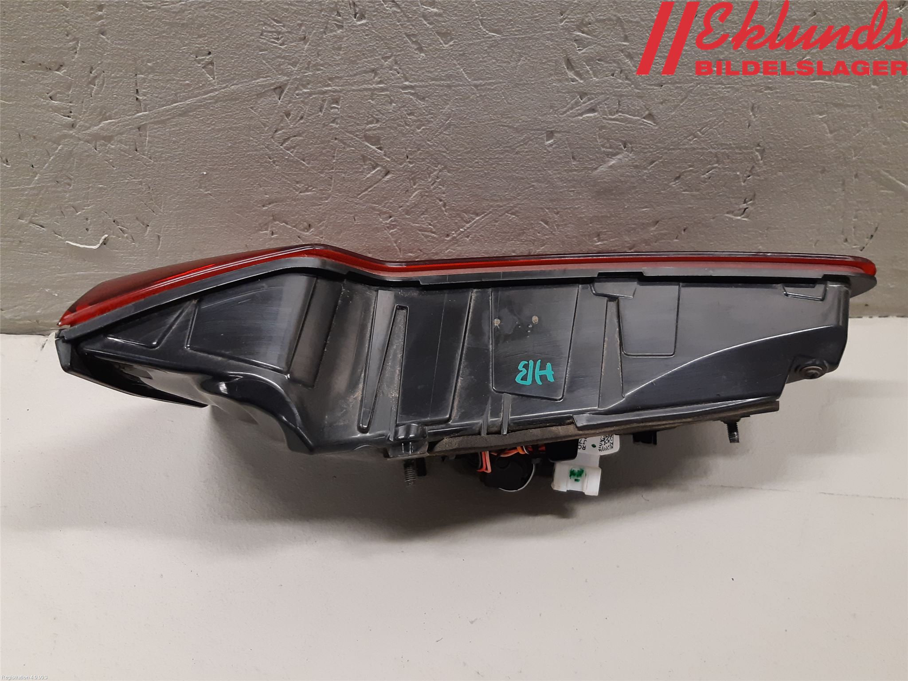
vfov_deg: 53.1
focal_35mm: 26
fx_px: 682
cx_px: 454
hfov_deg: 67.3
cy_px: 340
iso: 160
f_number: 1.7
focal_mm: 3.93
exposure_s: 1/50
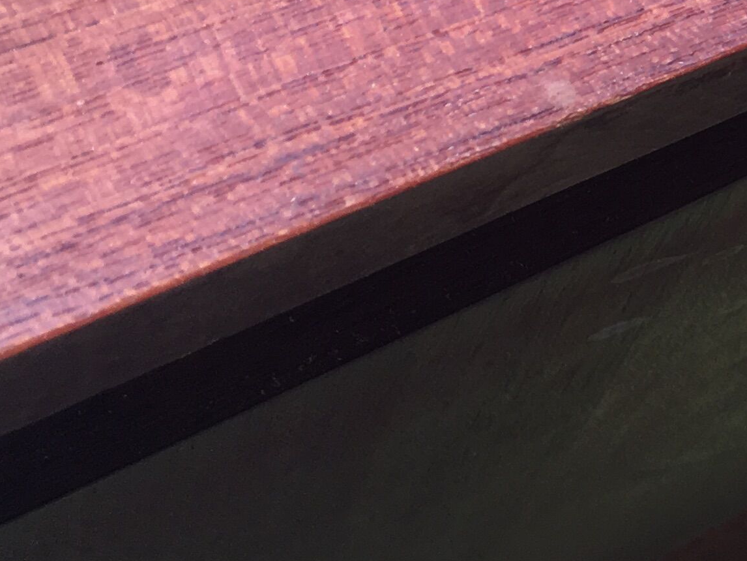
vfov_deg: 14.0
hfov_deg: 17.4
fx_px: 2202
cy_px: -128
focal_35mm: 102
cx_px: 1114
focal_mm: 4.15
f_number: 2.2
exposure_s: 1/100
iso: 25
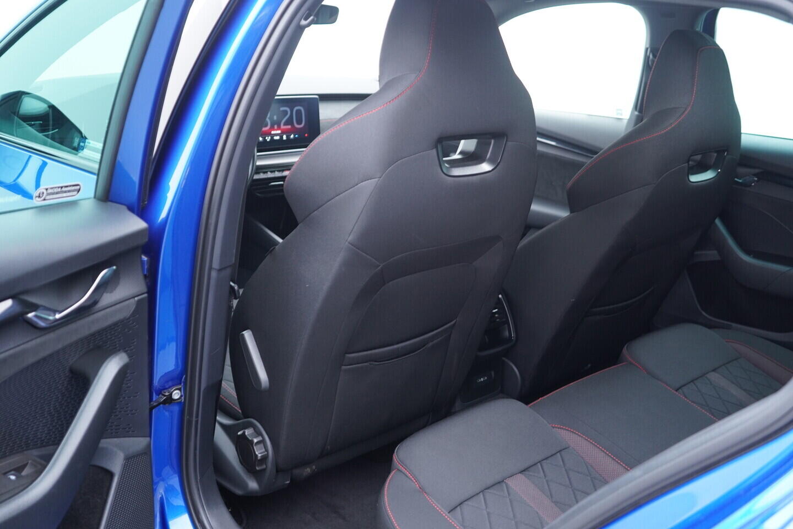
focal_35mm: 36
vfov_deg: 36.9
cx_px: 396
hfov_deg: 53.1
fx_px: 793
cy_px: 264
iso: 500
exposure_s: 1/40
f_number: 2.8
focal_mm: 24
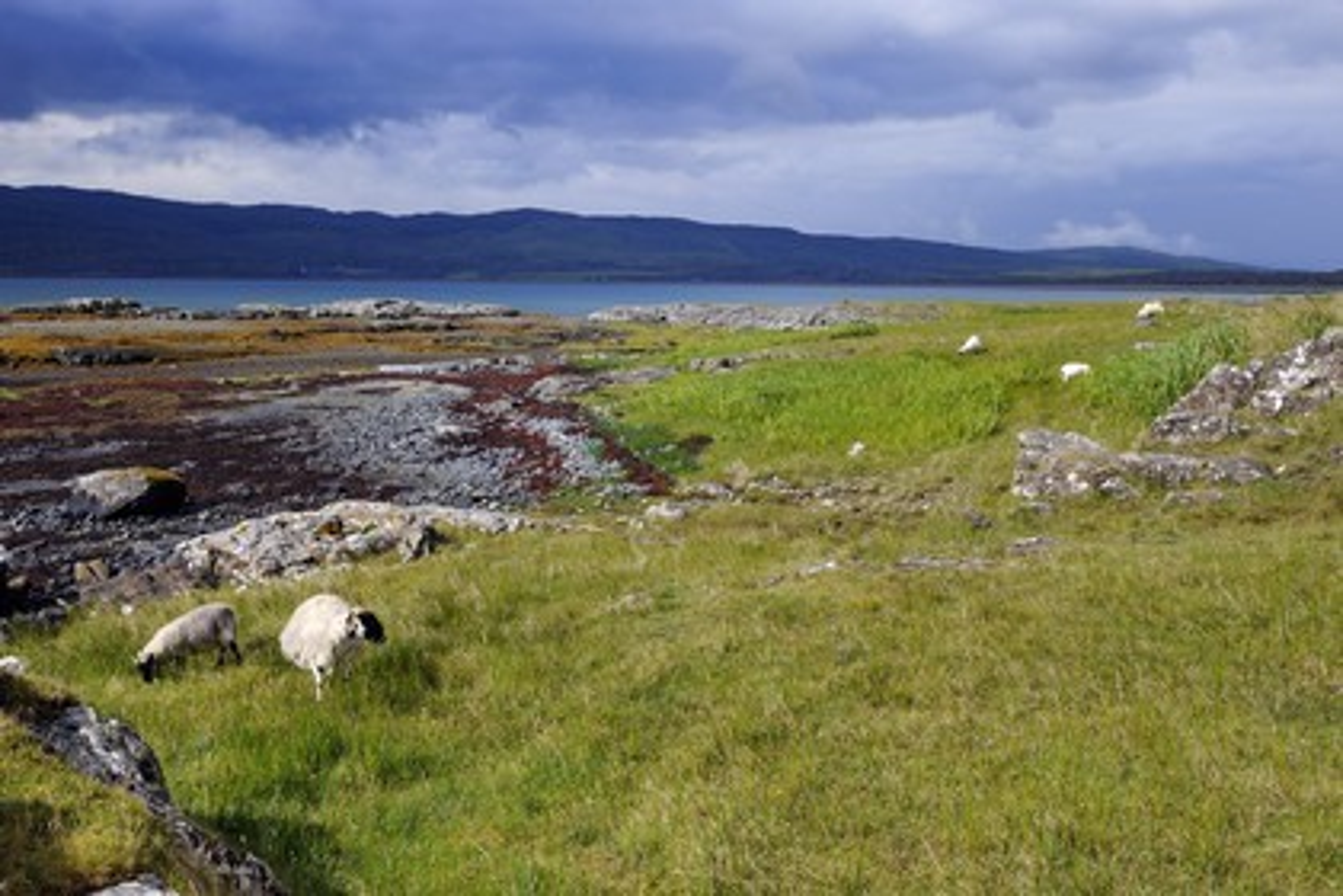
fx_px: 1194
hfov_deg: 58.7
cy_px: 448
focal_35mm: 32
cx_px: 672
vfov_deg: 41.1
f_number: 13
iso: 400
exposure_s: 1/320
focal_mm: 32
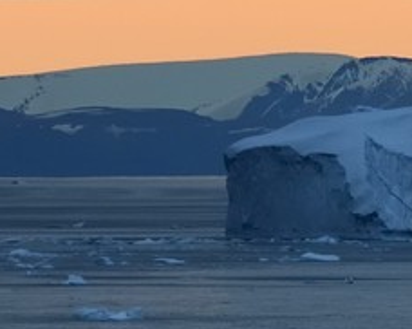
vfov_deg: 1.2
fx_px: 16057
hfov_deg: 1.5
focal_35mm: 1318
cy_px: 148
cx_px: 1297
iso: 800
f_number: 6.3
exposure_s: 1/250
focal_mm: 200
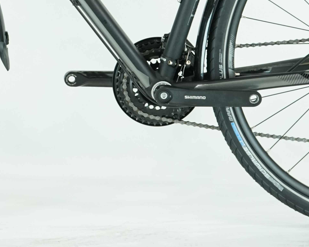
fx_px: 1692
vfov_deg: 8.3
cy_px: -58
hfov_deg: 10.4
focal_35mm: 185
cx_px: 95
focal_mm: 63
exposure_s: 1/200
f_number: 5.6
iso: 1600
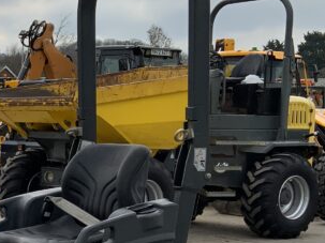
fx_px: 920
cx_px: -61
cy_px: 240
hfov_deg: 19.0
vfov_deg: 14.8
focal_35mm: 98
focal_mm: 3
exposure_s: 1/1490
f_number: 1.8
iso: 16
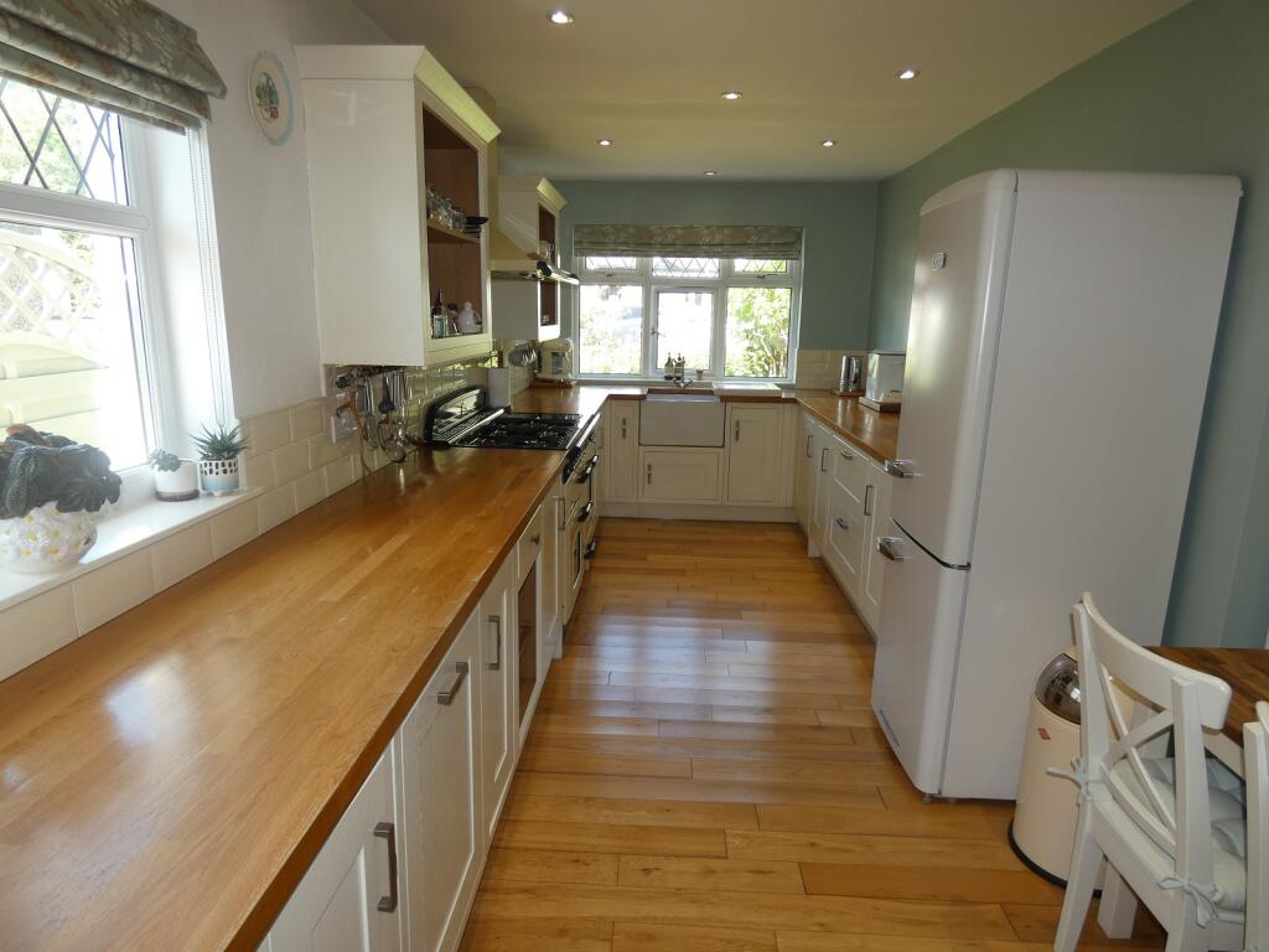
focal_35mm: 20
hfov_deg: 81.7
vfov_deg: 66.0
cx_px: 634
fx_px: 733
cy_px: 476
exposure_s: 1/60
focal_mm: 3.6
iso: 80
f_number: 2.8
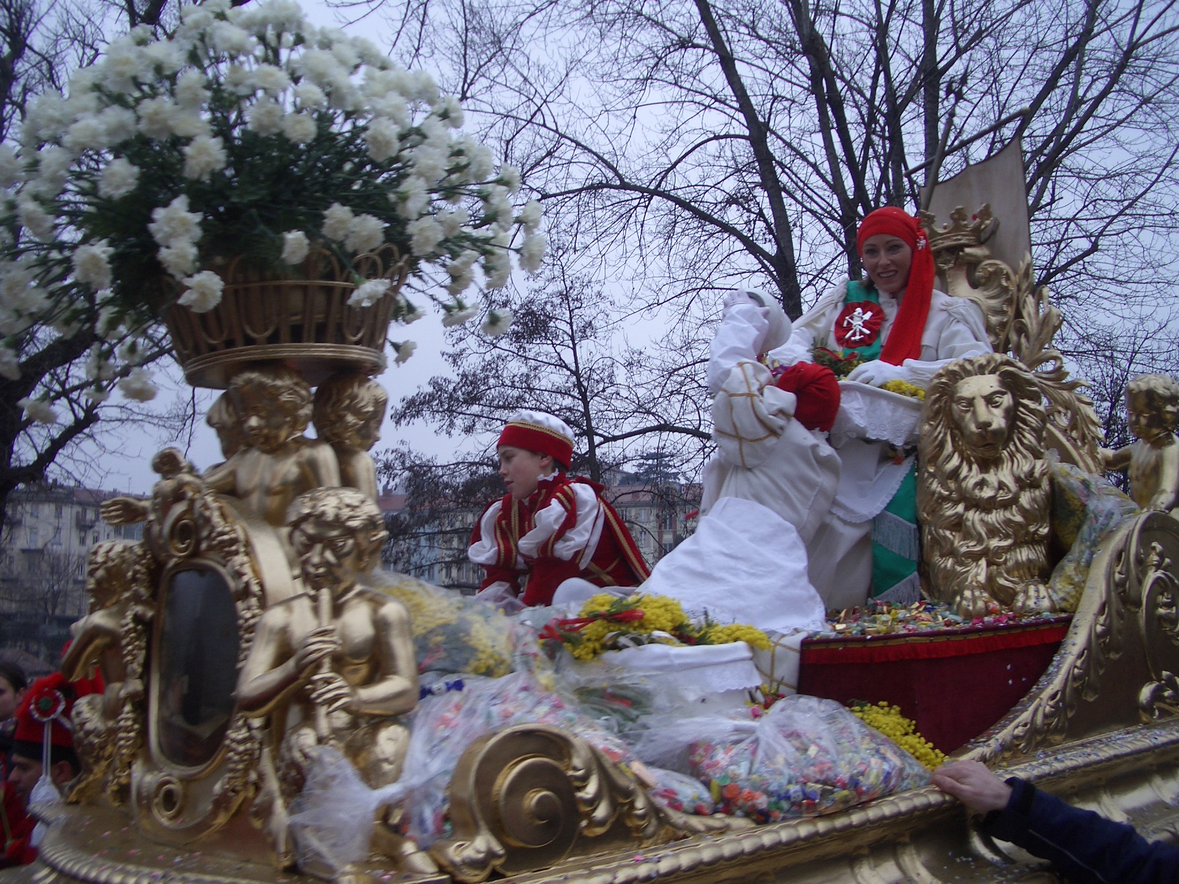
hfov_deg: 52.6
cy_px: 442
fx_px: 1192
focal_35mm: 35
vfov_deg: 40.7
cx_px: 590
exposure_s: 1/200
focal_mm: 5.8
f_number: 2.6
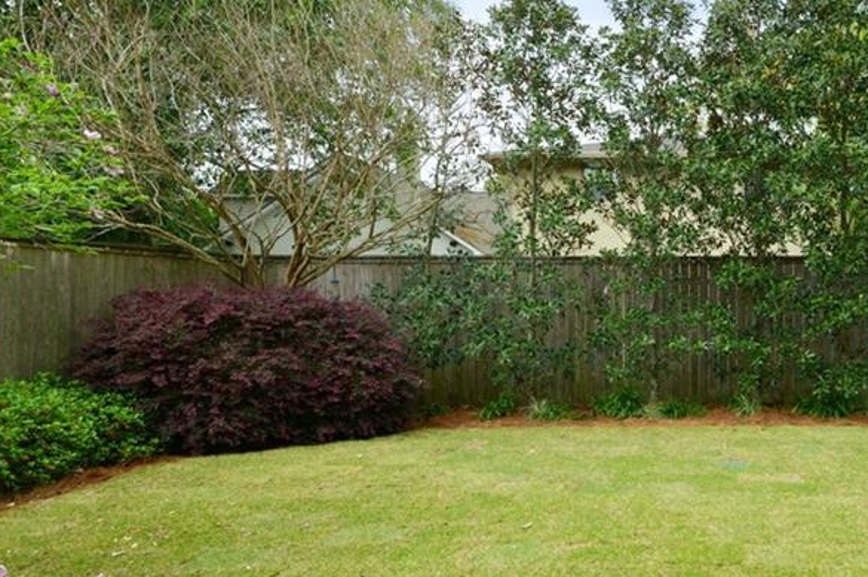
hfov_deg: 59.4
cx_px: 715
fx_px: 675
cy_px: 291
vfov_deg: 46.3
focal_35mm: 28
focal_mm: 16
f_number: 11
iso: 800
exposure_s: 1/640
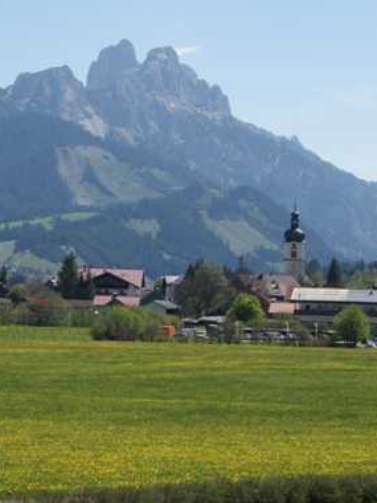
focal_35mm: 134
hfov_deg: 11.0
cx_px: 69
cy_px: 237
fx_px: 1943
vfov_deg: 14.7
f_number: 11
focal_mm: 55
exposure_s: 1/125
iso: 100
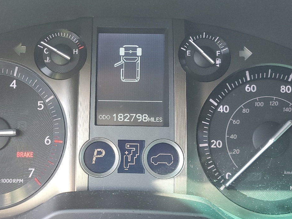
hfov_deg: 41.8
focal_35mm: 45
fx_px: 380
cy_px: 102
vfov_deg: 32.2
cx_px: 109
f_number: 1.5
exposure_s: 1/120
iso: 99
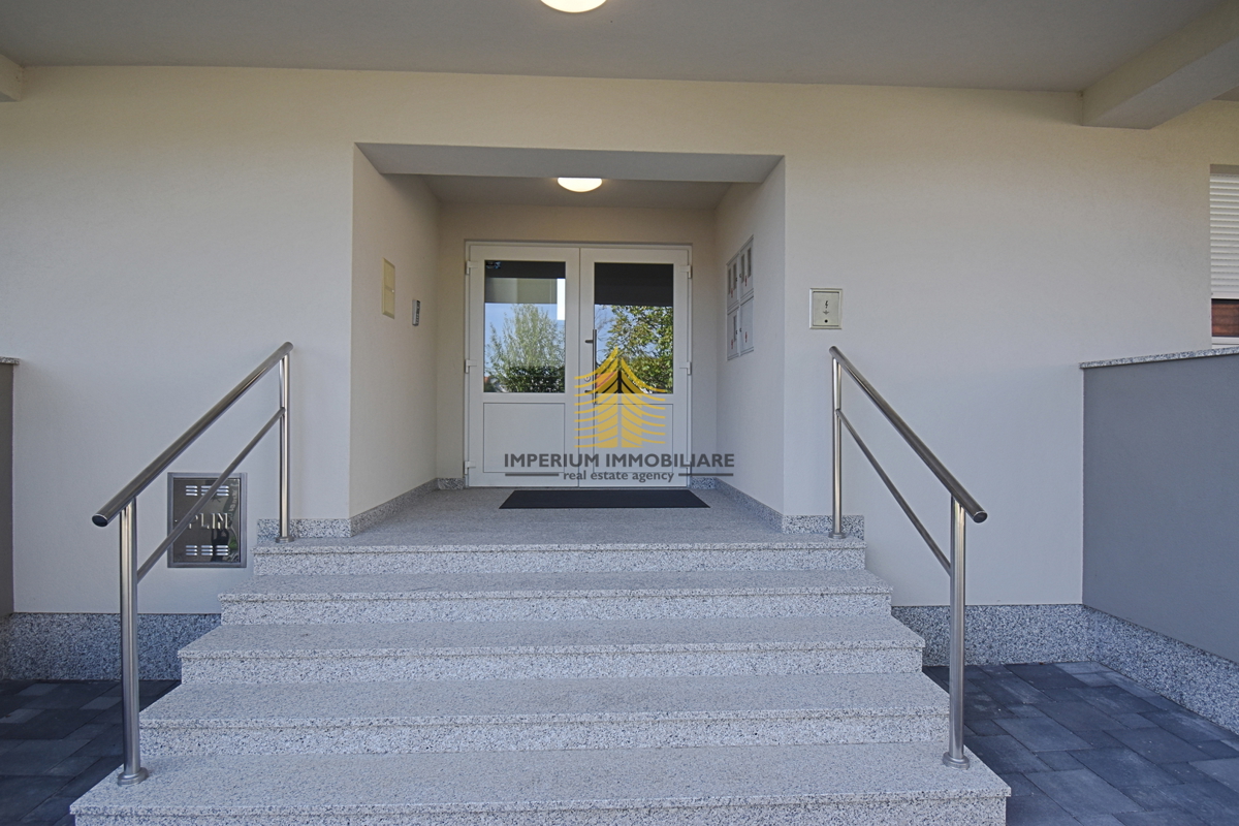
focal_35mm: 20
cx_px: 620
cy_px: 413
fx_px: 671
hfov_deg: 85.4
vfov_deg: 63.2
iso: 220
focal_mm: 13
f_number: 5.6
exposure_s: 1/250
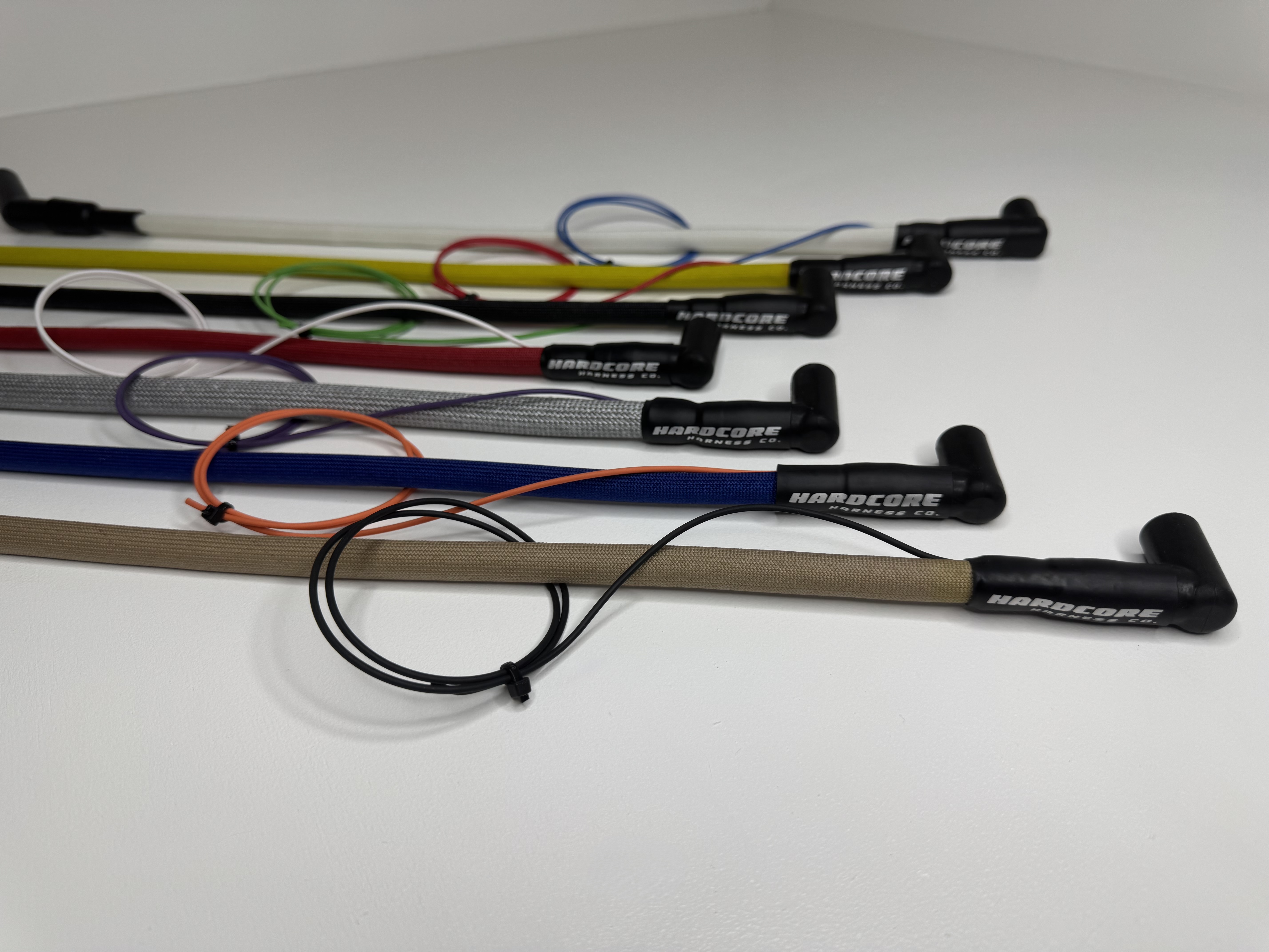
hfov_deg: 71.6
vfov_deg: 56.8
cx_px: 634
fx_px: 880
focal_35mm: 24
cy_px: 476
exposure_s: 1/445
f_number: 1.78
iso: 80
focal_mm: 6.76
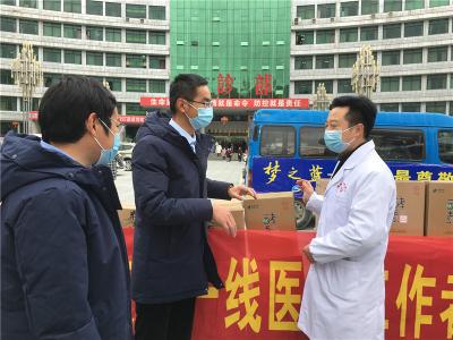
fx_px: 380
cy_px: 170
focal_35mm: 29
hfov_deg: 61.7
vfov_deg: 48.2
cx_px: 226
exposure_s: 1/493
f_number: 2.2
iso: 25
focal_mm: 4.15
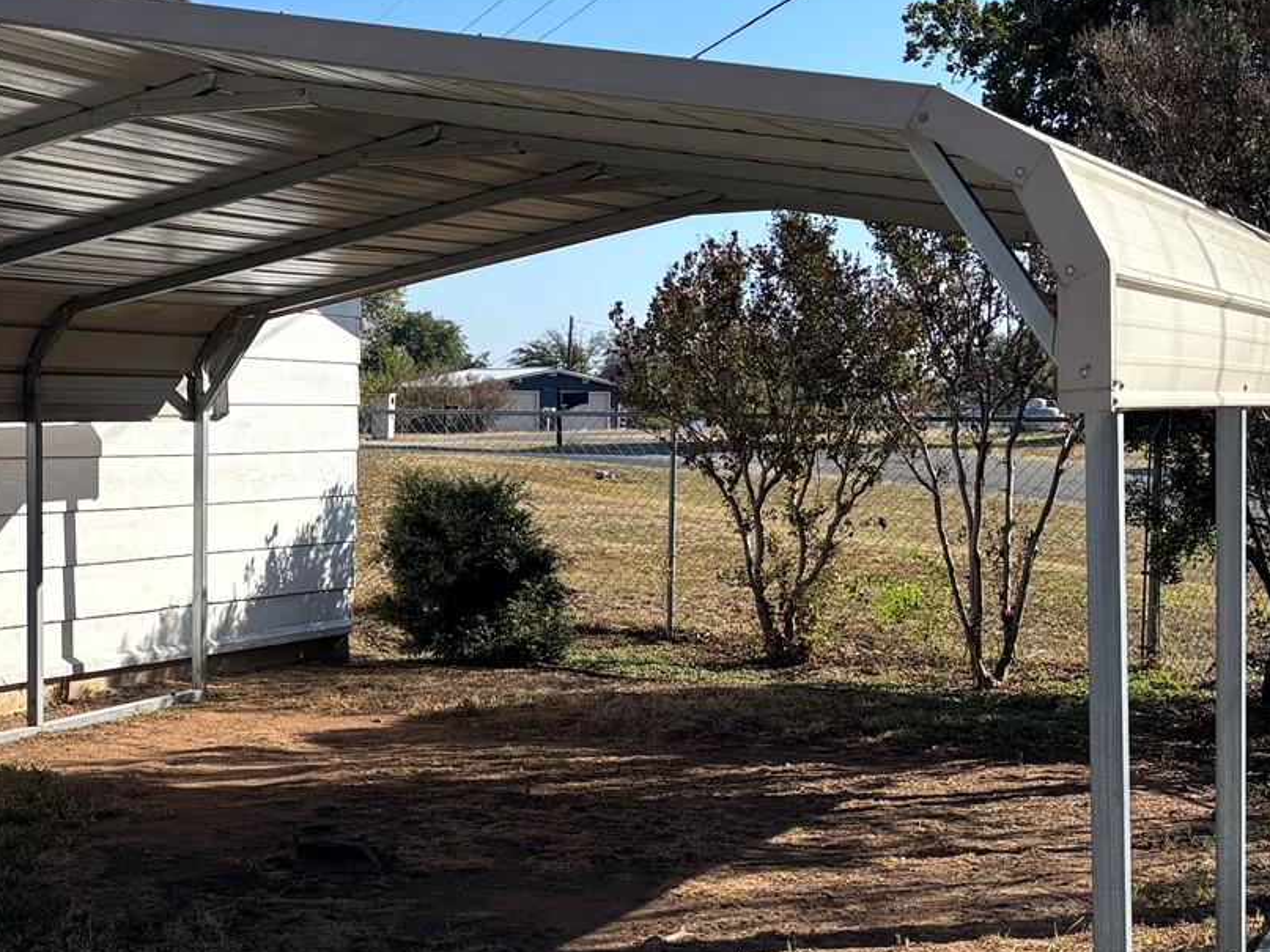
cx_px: 217
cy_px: 532
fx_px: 2421
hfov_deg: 28.6
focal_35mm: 66
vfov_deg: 22.2
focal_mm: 5.96
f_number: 1.6
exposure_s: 1/3021
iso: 50
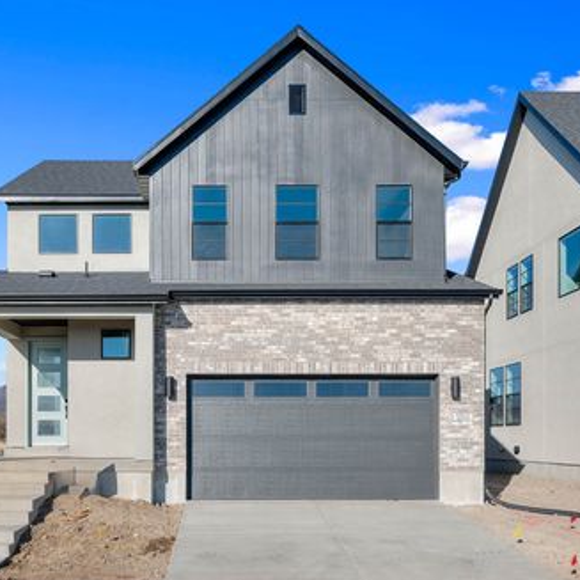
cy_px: 294
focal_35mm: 39
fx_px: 739
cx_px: 206
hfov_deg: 42.4
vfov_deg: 42.8
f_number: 8
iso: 320
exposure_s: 1/250
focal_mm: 30
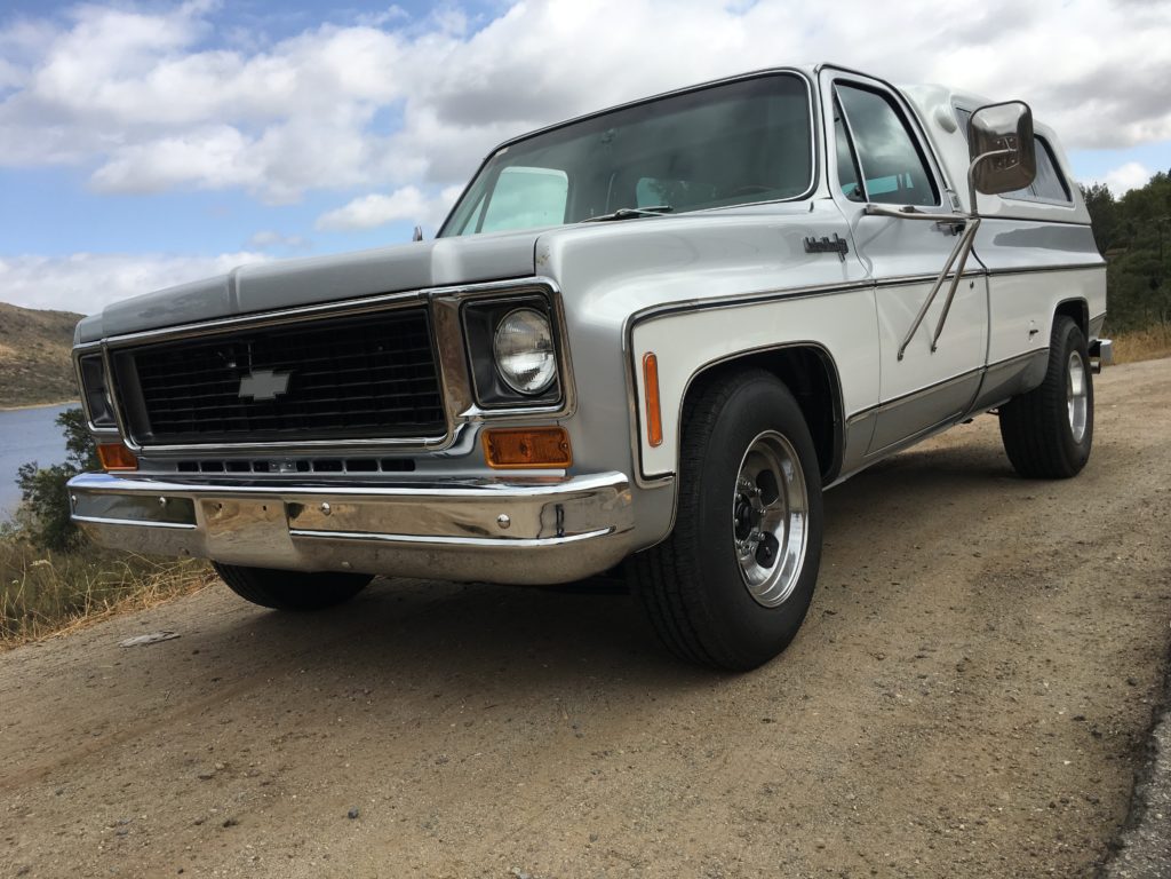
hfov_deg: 61.7
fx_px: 981
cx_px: 586
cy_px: 440
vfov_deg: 48.2
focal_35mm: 29
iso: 25
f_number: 2.2
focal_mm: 4.15
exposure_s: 1/1637
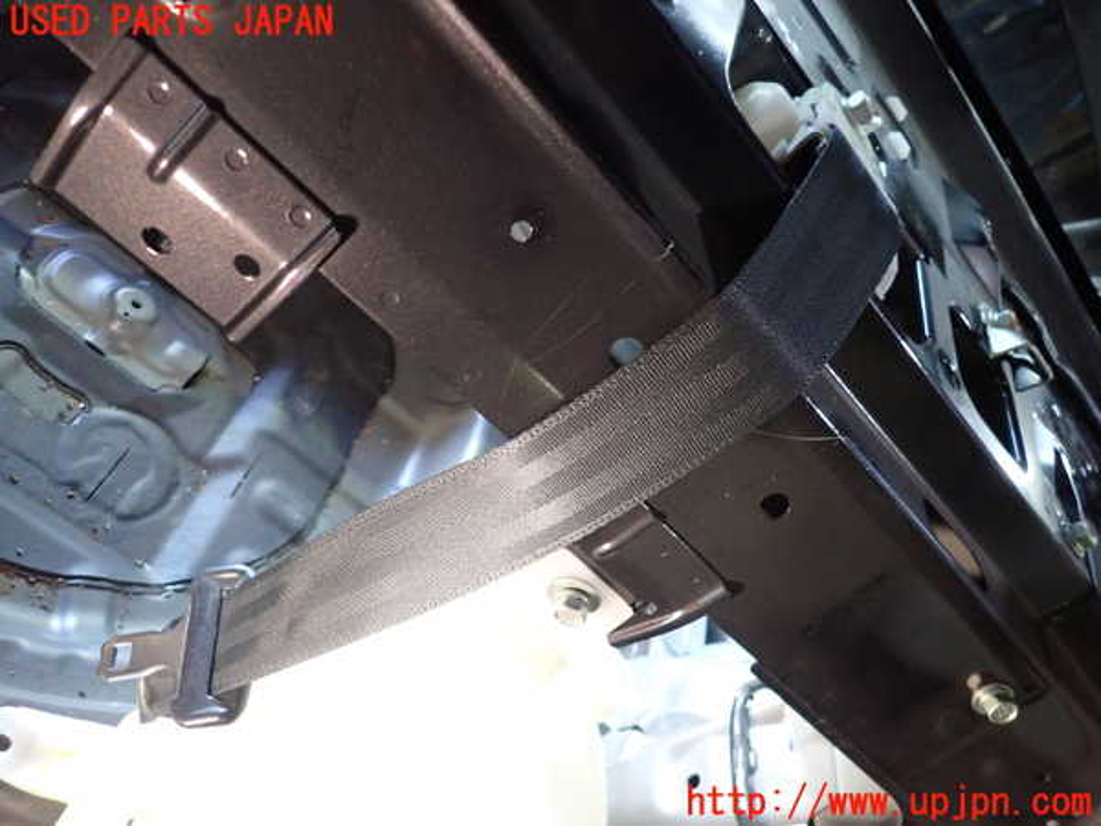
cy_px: 413
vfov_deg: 54.9
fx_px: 795
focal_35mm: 25
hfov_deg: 69.4
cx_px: 550
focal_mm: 4.5
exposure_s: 1/30
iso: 640
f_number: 2
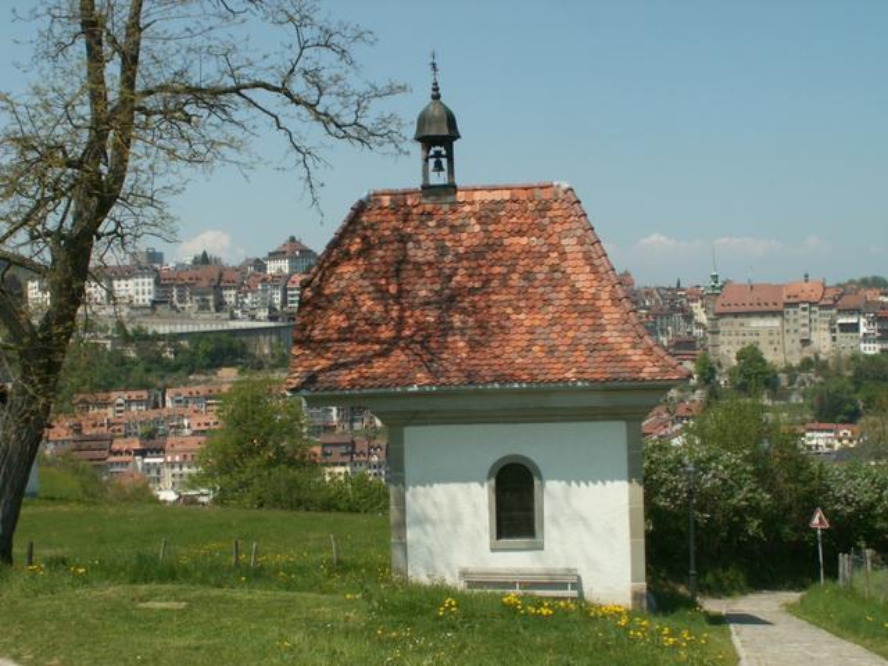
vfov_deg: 33.6
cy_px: 333
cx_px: 444
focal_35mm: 43
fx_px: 1103
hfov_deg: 43.9
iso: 50
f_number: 8
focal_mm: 7.22
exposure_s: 1/160
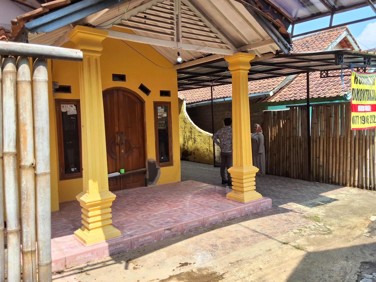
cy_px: 141
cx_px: 188
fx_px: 304
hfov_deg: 63.4
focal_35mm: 28
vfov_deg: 49.7
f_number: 1.9
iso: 32
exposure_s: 1/796
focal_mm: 2.91
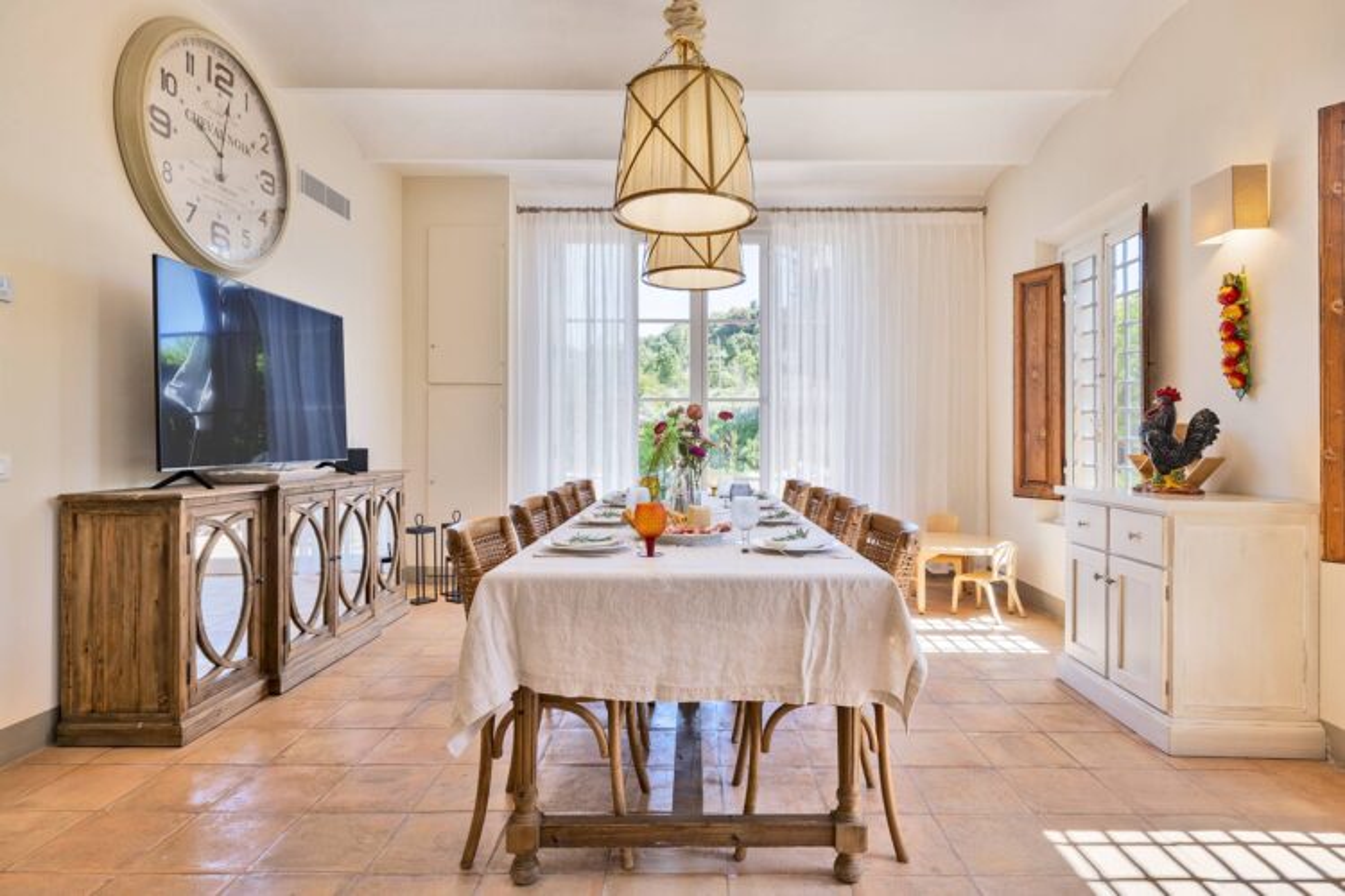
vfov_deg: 61.9
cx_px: 672
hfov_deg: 84.0
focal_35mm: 20
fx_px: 747
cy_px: 448
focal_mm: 20
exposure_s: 1/5
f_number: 10
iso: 200
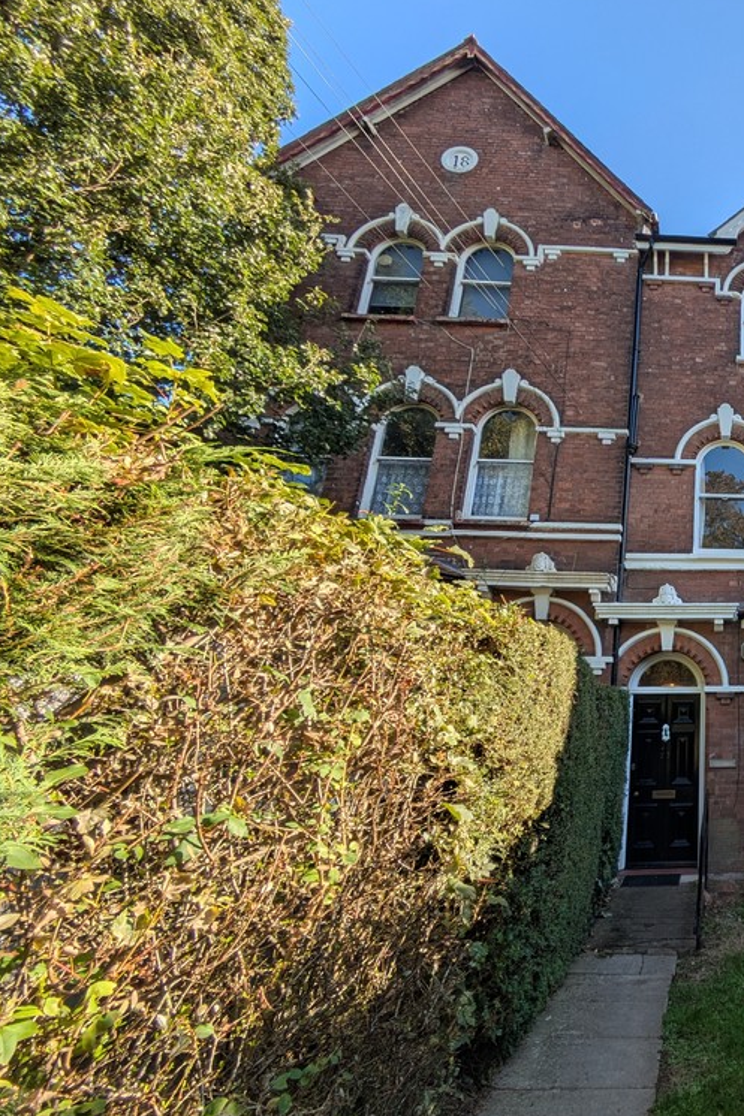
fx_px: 620
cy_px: 556
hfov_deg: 49.0
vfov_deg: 84.0
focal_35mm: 20
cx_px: 765
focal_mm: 1.83
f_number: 2.2
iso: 43
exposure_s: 1/908
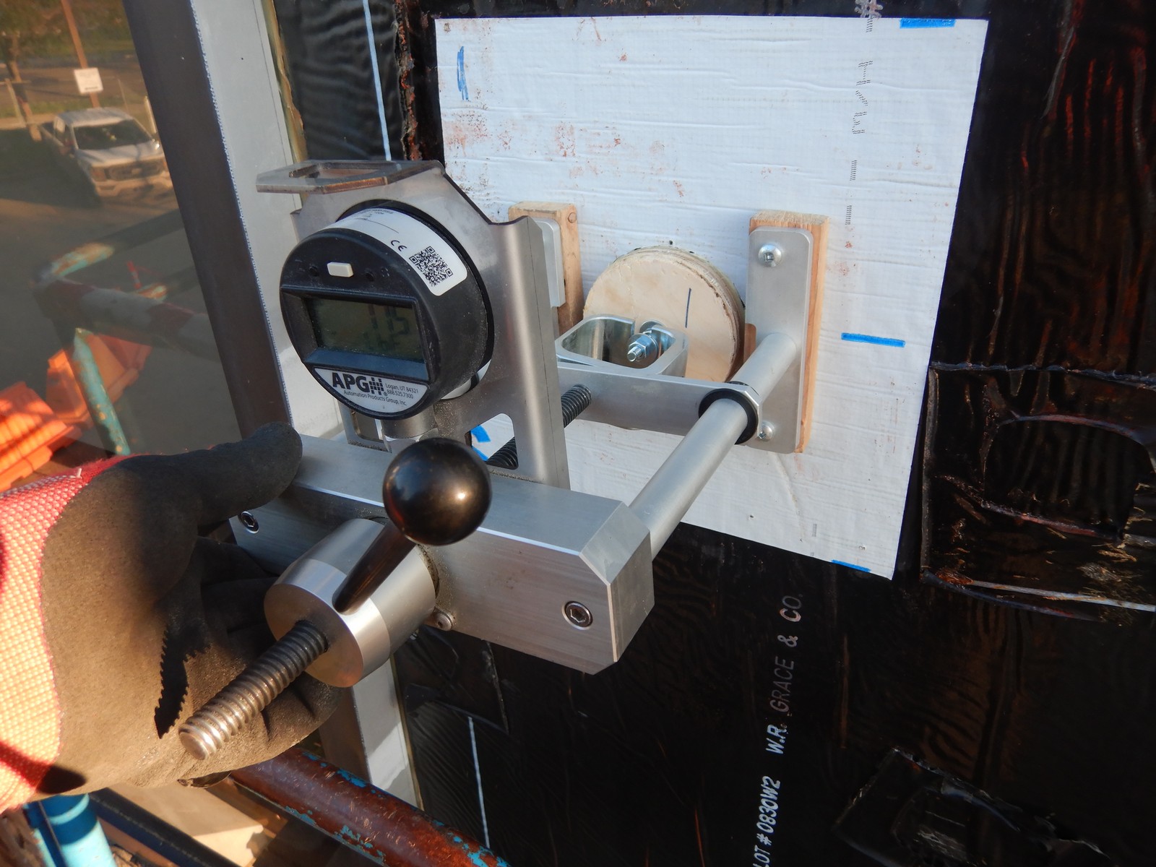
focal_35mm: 24
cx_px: 578
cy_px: 434
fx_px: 801
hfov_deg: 71.6
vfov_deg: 56.8
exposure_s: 1/160
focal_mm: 4.3
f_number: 2.8
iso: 125
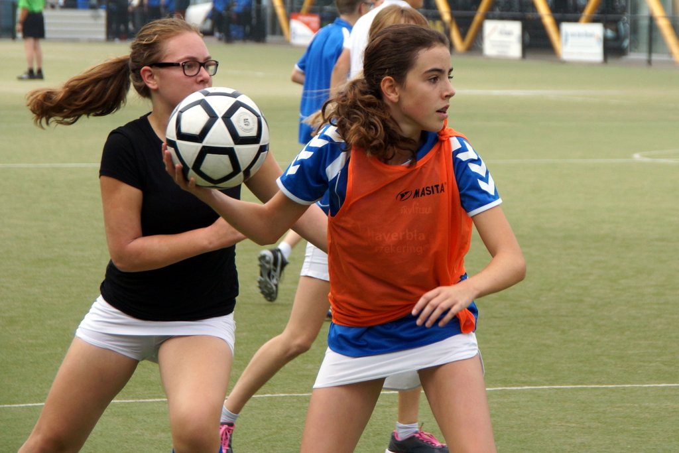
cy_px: 226
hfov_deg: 13.7
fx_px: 2829
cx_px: 340
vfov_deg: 9.2
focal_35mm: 150
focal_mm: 100
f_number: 6.3
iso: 400
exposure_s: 1/800
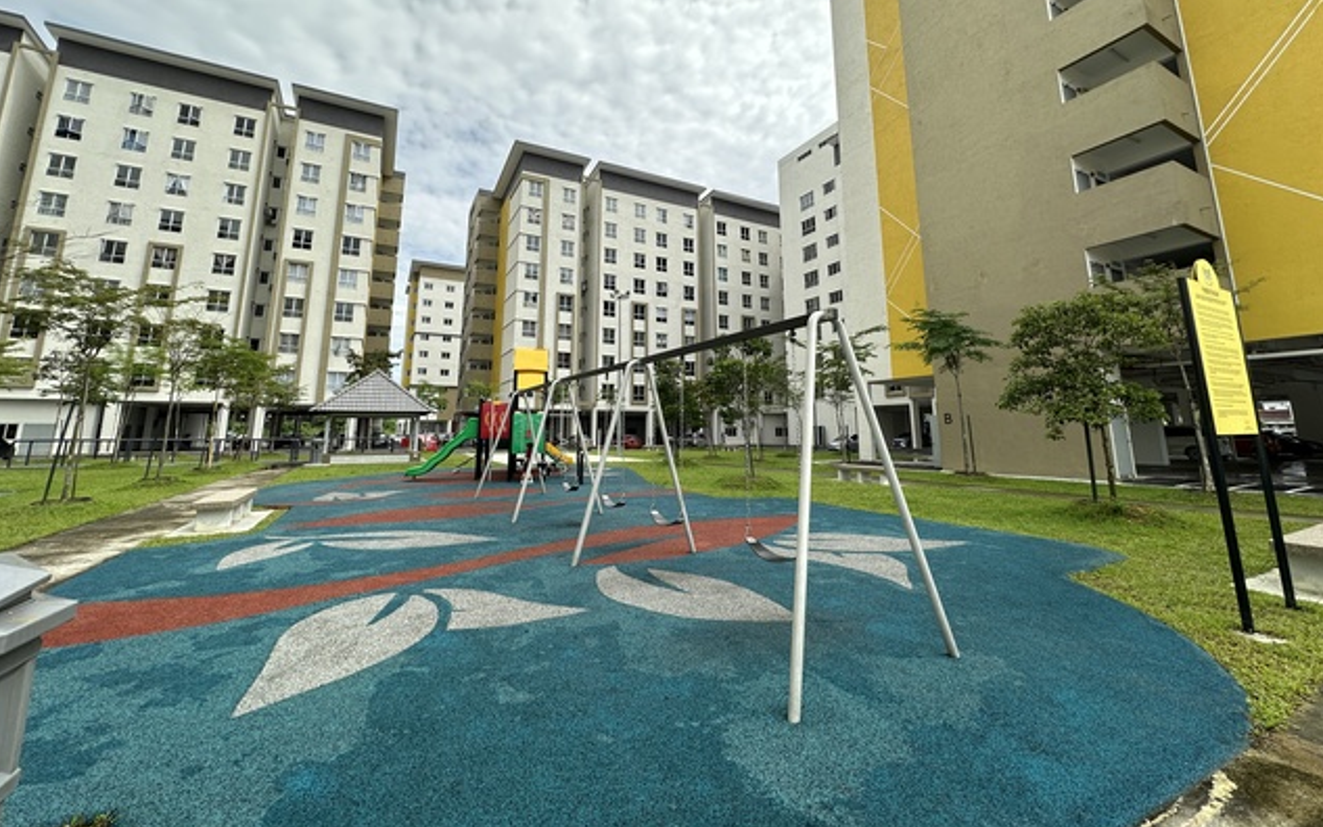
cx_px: 665
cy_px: 334
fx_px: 541
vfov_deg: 74.1
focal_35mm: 15
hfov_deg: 101.4
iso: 50
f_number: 2.2
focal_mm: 2.22
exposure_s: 1/790
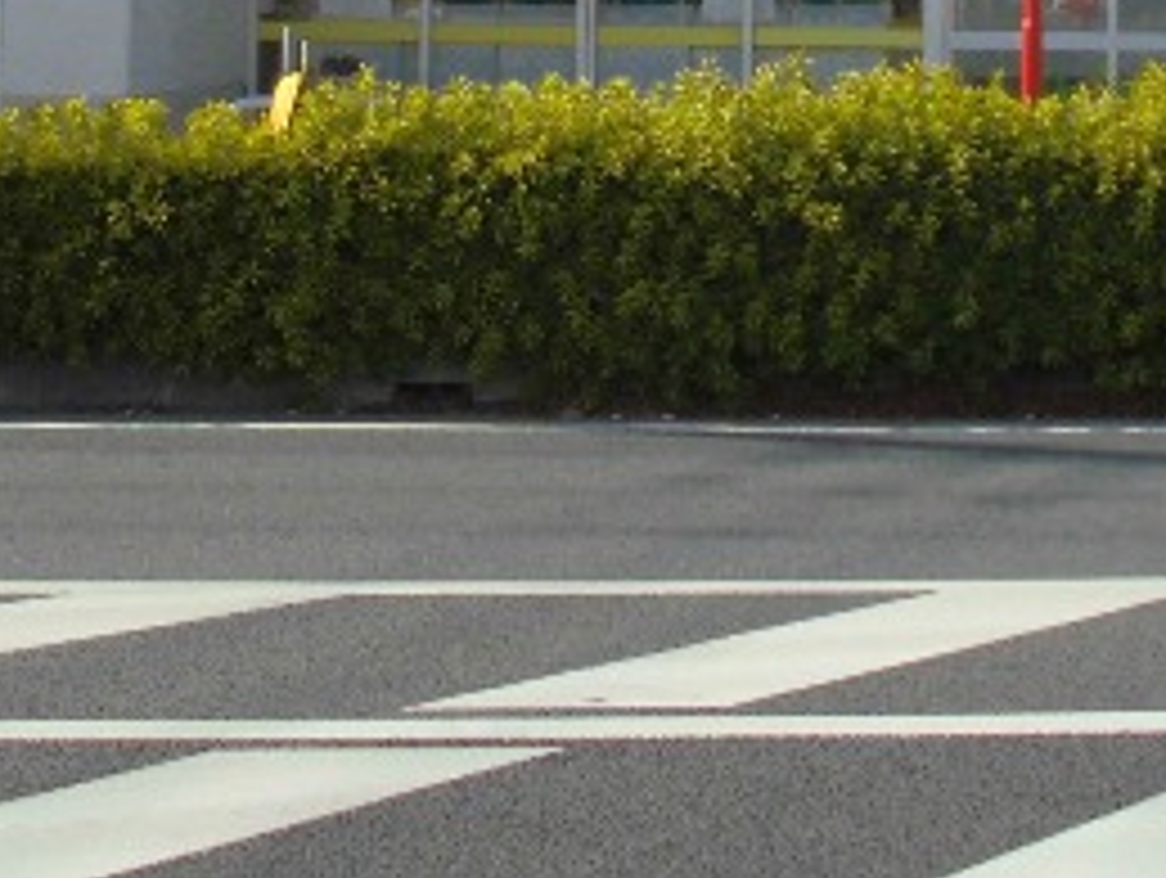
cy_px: -329
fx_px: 3171
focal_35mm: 94
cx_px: 727
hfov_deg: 20.8
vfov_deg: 14.9
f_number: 4
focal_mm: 6.1
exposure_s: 1/400
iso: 100
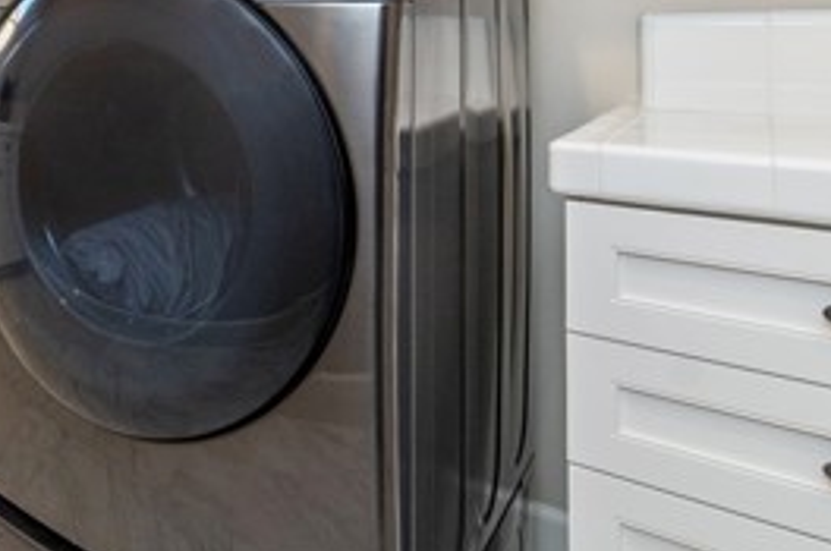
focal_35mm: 34
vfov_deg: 35.8
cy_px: 31
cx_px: 57
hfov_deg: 48.8
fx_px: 783
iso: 320
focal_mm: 14
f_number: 4
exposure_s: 1/60
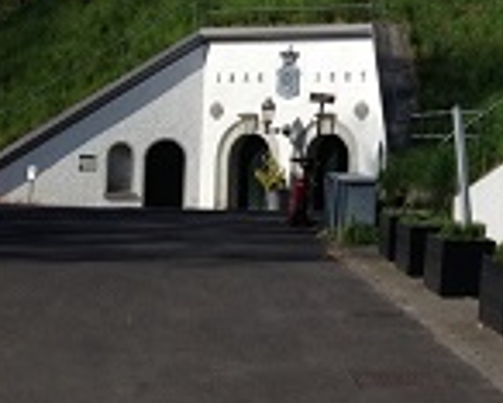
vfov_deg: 13.0
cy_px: -12
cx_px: 706
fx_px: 1743
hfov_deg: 15.4
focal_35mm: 117
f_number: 2.4
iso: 50
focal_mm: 4.28
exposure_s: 1/2513
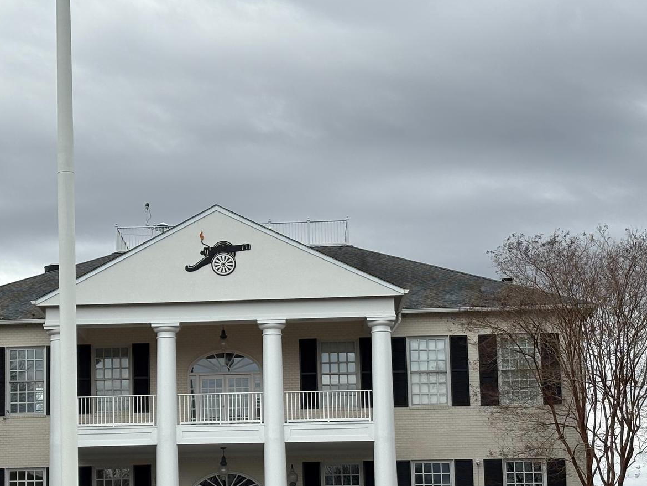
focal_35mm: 91
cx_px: 182
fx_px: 1701
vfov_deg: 16.2
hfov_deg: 21.4
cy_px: 334
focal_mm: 5.96
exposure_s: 1/2075
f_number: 1.6
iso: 40
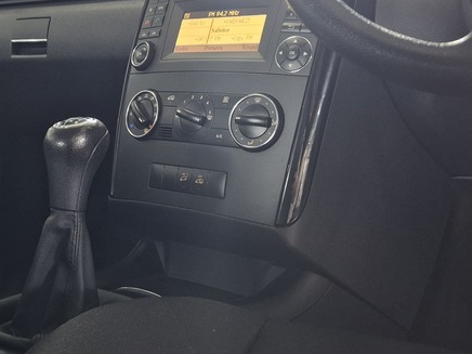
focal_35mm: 54
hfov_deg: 35.2
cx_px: 157
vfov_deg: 26.7
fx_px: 736
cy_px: 86
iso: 320
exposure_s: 1/100
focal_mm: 5.4
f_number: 1.8
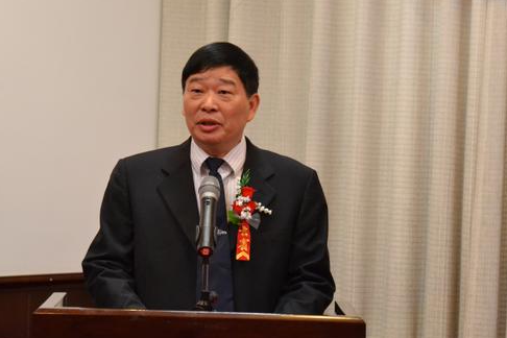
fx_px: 2084
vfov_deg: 9.3
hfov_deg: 13.9
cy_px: 152
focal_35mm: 148
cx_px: 225
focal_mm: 80
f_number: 5.3
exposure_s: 1/30
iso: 3200
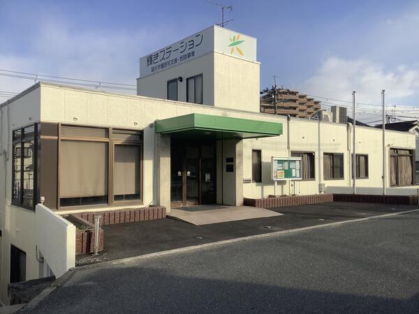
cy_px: 157
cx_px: 210
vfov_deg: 45.4
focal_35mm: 31
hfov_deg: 58.4
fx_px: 375
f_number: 2.4
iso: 25
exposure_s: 1/1456
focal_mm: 3.3
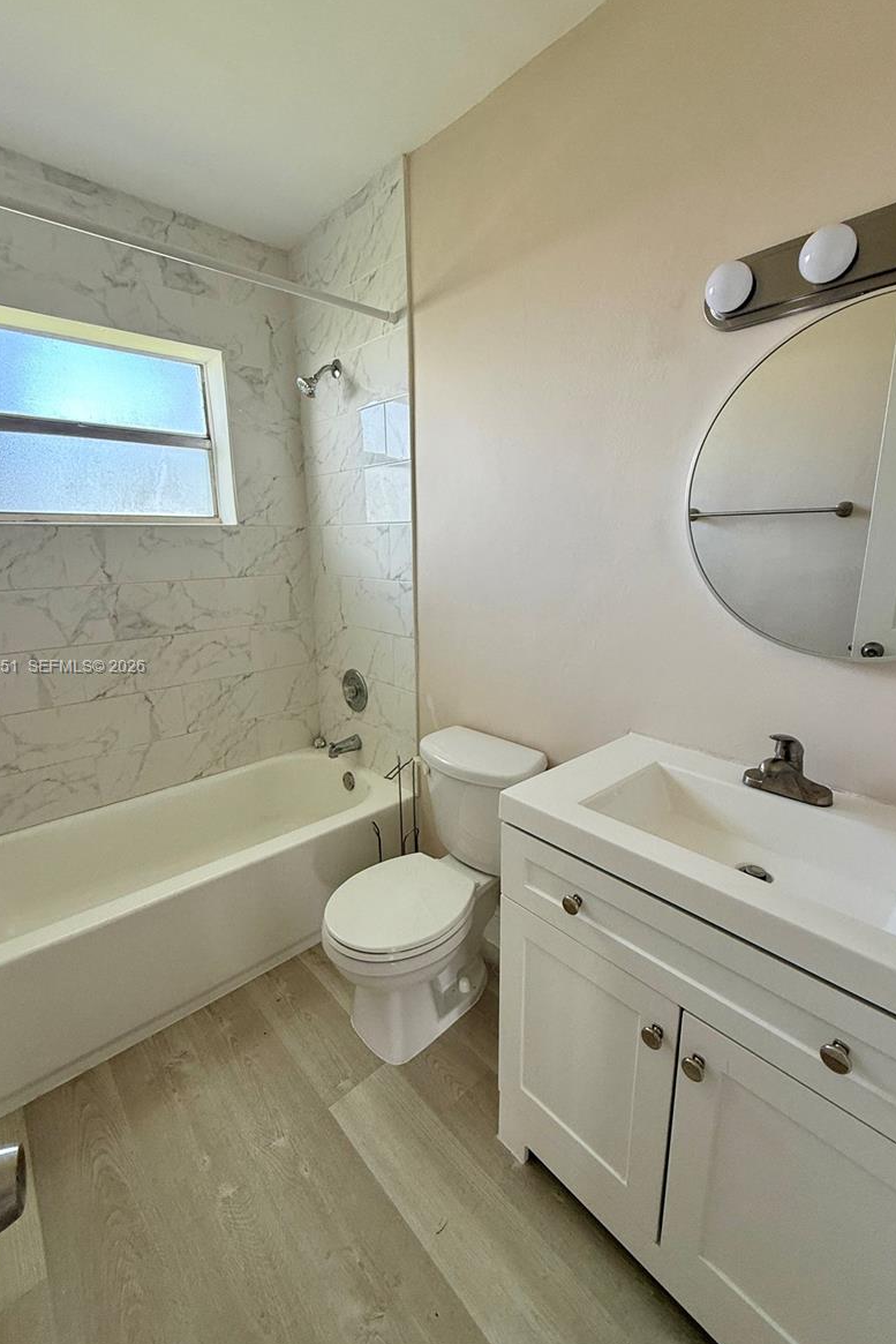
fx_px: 560
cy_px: 668
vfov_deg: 100.4
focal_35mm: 15
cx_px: 451
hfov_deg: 77.3
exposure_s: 1/99
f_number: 2.2
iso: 160
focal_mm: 2.22
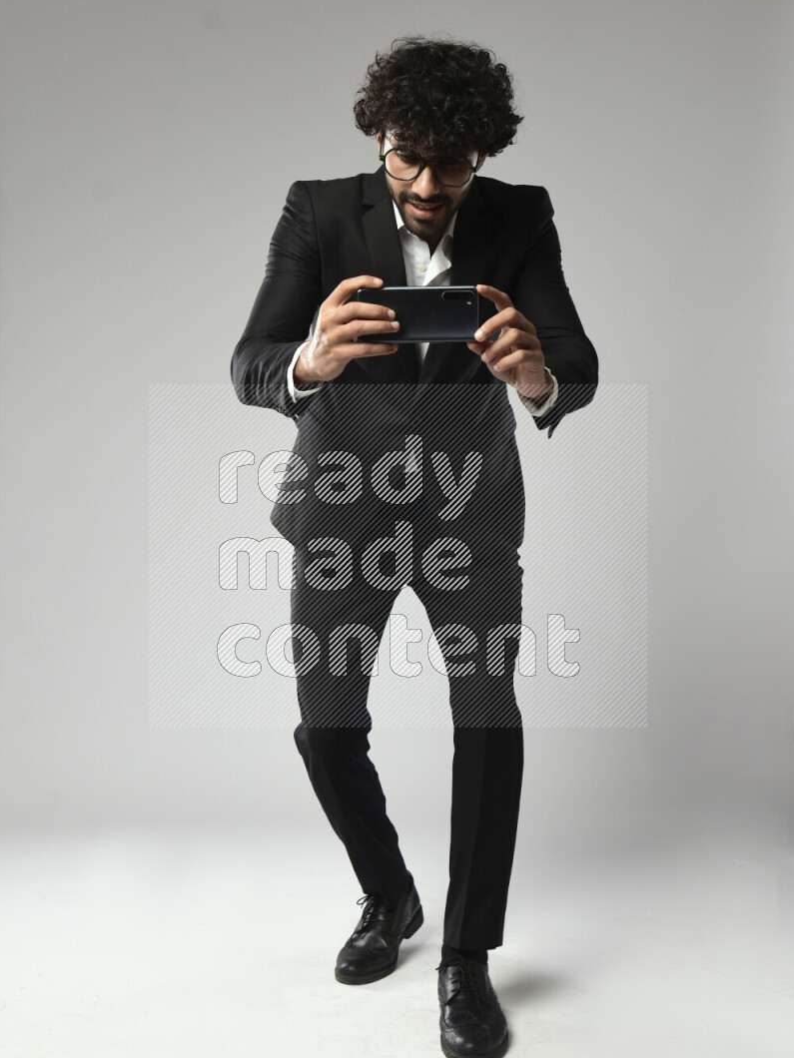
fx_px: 1132
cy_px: 556
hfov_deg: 38.7
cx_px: 397
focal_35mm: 37
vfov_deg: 50.1
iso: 400
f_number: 5.6
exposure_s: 1/125
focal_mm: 34
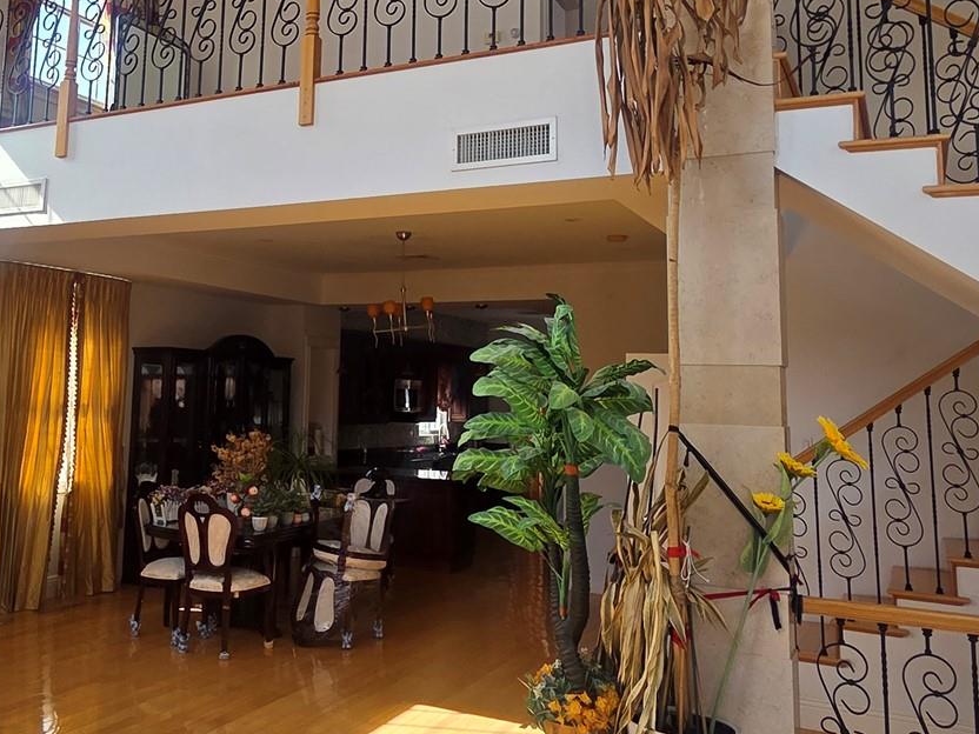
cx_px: 348
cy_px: 245
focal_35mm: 32
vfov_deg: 43.5
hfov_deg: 55.9
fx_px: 905
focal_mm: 2.2
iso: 50
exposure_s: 1/219
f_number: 2.2
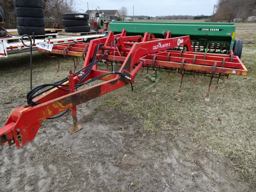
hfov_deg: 71.6
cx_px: 128
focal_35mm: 24
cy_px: 96
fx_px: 178
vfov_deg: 56.8
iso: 80
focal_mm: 4.1
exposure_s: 1/160
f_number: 3.5
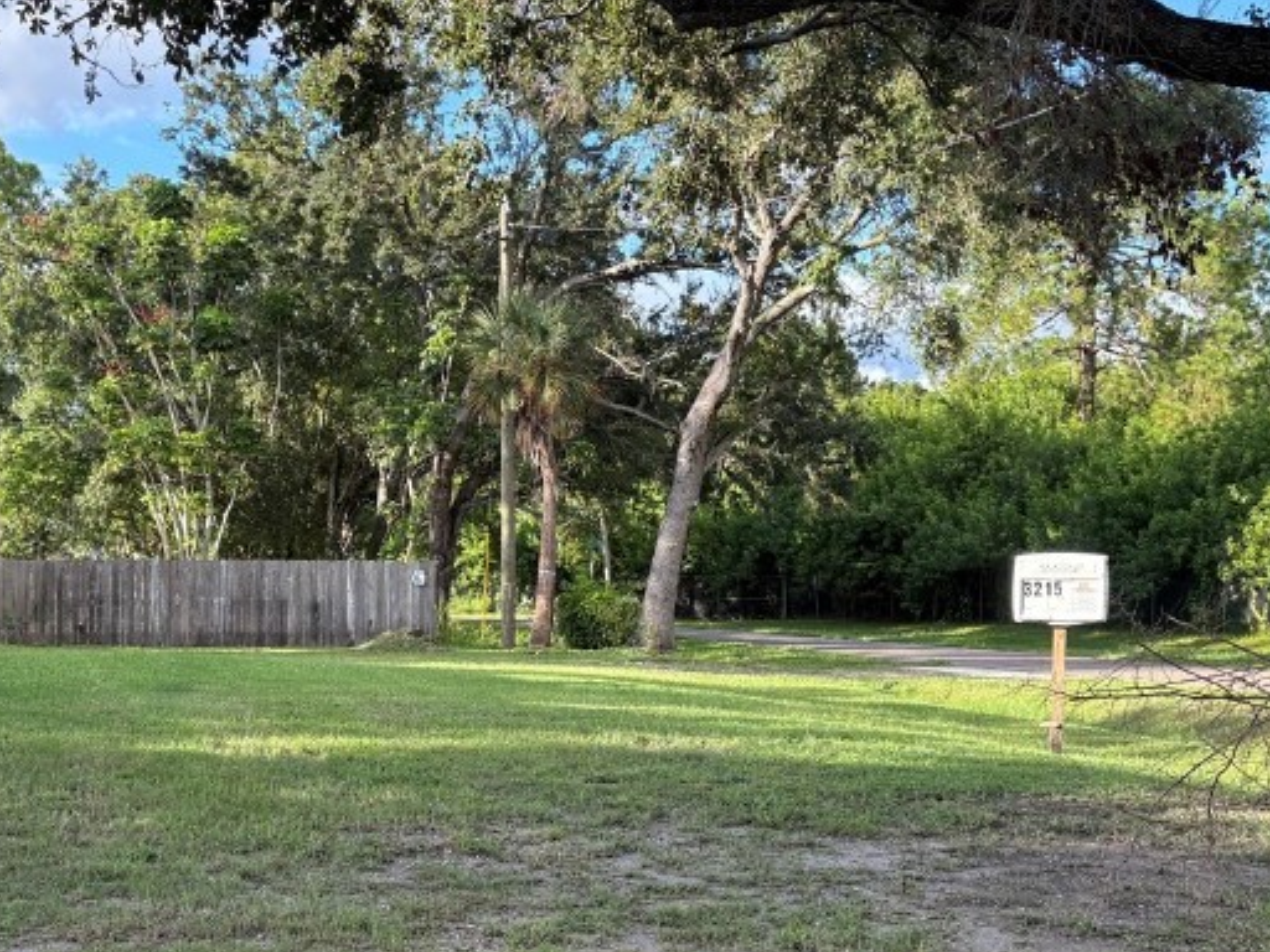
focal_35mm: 52
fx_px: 1908
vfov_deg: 27.9
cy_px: 632
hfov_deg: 36.3
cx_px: 380
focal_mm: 5.96
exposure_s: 1/680
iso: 64
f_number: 1.6
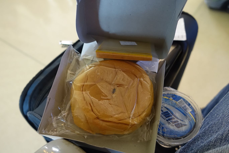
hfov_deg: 69.4
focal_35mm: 26
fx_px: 165
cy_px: 76
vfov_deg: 49.6
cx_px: 114
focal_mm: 9.69
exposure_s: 1/30
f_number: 2.2
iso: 800
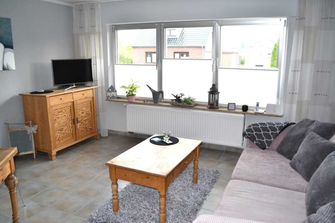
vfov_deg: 47.9
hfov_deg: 67.4
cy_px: 112
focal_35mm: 27
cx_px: 168
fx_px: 251
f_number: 4
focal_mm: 18
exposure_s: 1/80
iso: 400
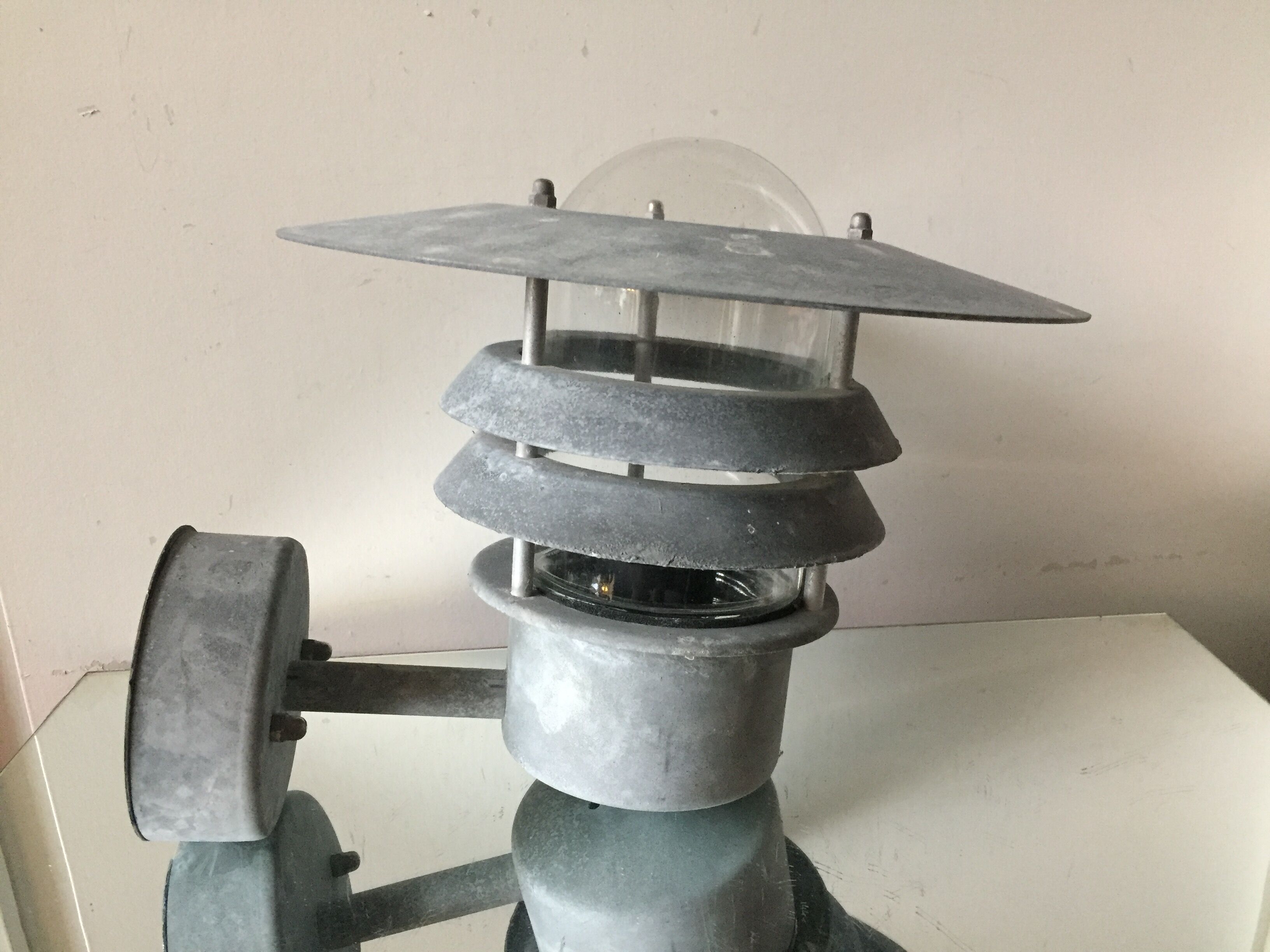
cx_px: 635
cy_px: 476
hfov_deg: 61.7
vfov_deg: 48.2
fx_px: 1064
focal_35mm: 29
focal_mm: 4.15
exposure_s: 1/20
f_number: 2.2
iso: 250
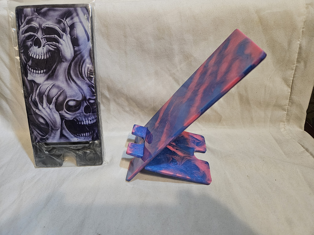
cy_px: 118
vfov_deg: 58.9
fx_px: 209
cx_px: 157
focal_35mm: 23
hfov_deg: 73.9
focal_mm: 5.4
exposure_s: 1/120
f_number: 1.8
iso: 640
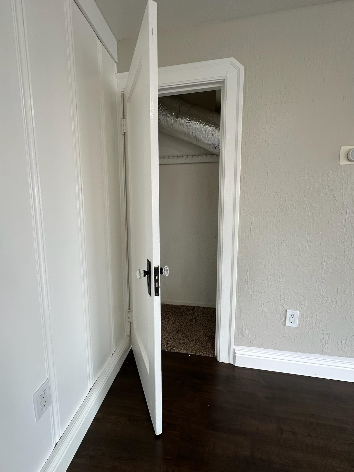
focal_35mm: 15
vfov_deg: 98.2
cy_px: 232
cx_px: 171
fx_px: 204
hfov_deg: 81.7
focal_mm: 2.22
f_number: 2.2
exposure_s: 1/120
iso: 160
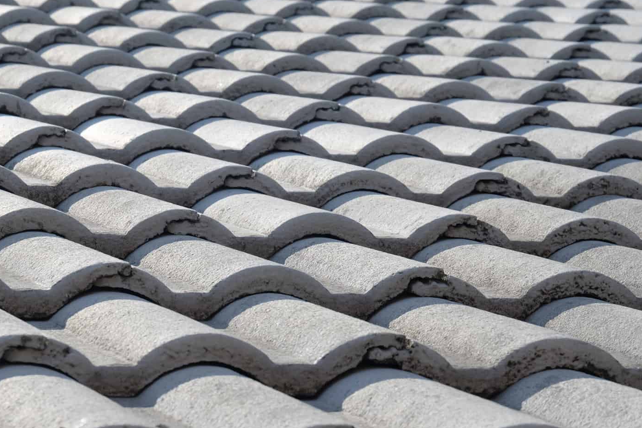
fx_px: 3121
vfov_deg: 7.8
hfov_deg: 11.7
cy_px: 231
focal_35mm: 175
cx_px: 263
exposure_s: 1/100
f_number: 11
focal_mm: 84.8
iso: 200
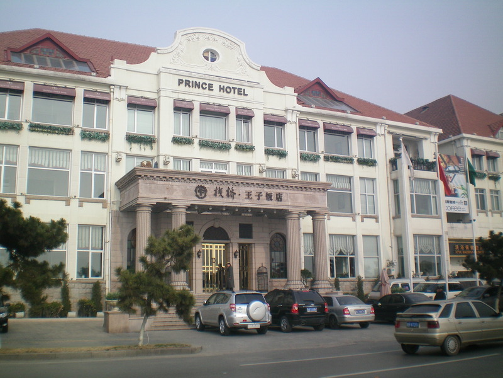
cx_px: 252
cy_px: 189
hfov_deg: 49.0
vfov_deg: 37.7
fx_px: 552
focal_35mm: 38
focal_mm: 6.3
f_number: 4.6
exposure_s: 1/500
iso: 64
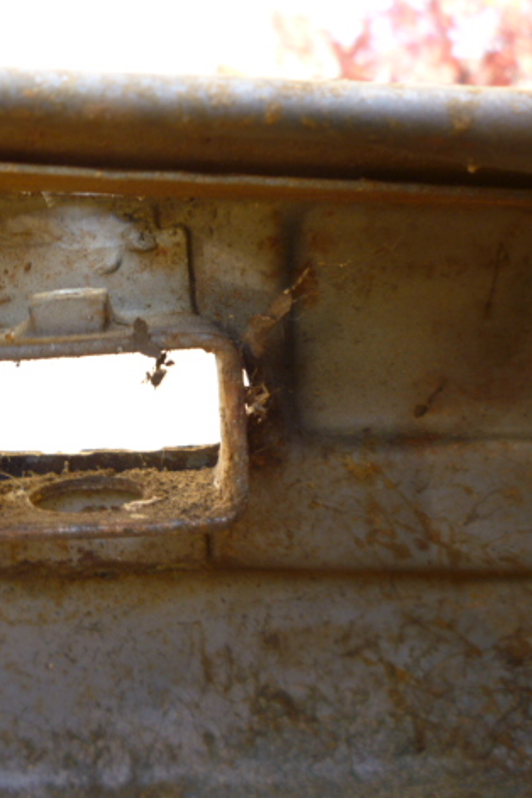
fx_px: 909
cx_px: 98
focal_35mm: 41
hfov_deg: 31.7
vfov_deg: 47.4
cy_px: 403
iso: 100
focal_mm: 5.2
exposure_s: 1/30
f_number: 3.3
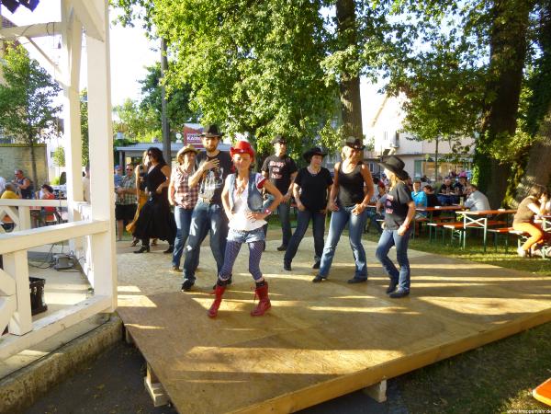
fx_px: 398
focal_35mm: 25
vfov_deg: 54.9
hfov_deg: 69.4
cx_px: 276
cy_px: 207
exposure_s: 1/100
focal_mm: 4.5
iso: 100
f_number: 3.1
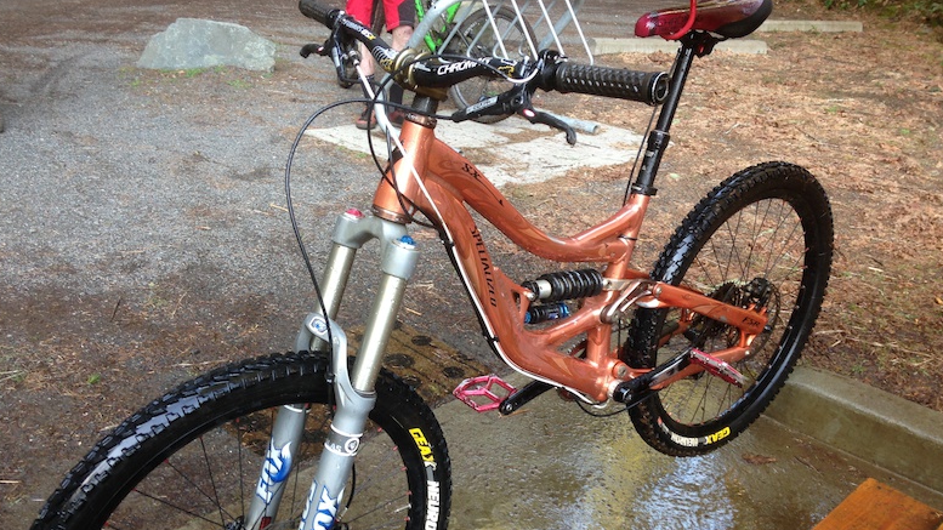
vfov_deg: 32.0
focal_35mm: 37
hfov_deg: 54.0
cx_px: 467
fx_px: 925
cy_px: 296
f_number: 2.4
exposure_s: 1/24
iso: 50
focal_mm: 4.12
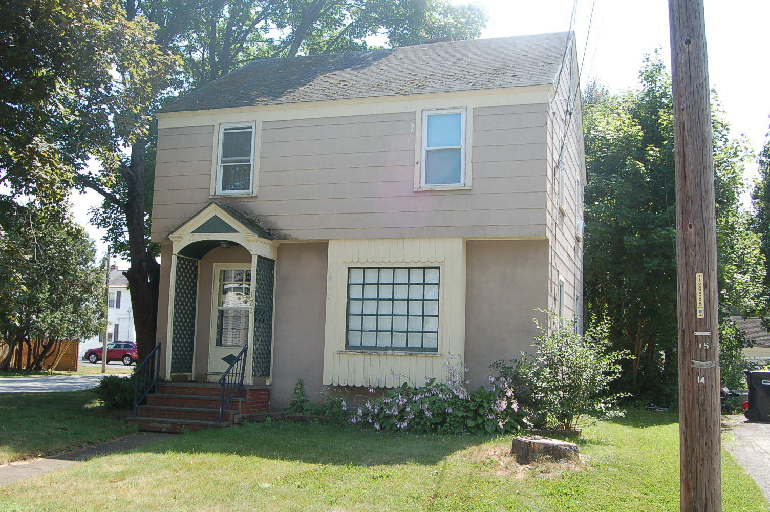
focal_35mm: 36
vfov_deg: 36.8
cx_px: 385
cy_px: 256
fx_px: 769
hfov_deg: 53.2
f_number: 10
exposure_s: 1/200
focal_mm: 24
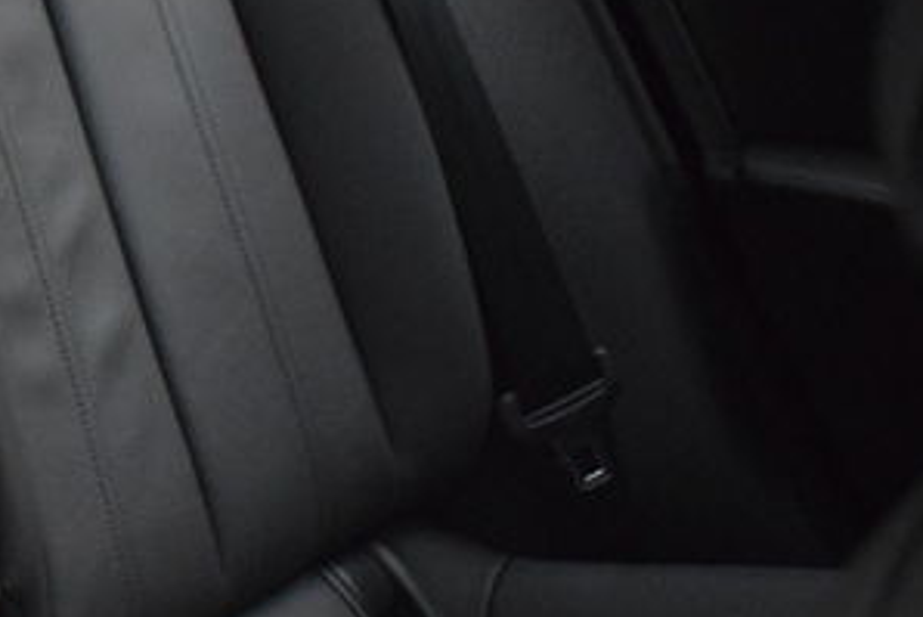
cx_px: -623
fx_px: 2642
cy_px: 48
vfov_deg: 13.2
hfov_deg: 17.1
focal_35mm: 103
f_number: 3.8
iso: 3200
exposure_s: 1/60
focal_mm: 20
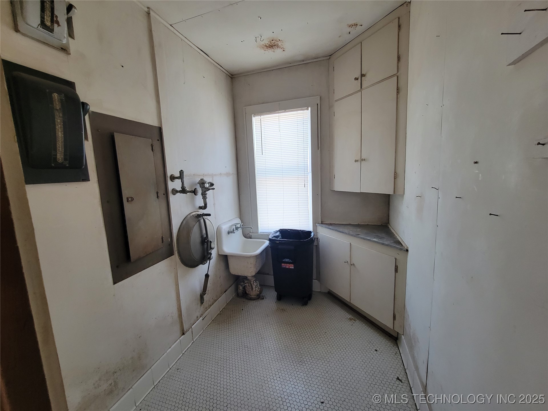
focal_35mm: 13
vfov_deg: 89.9
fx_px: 206
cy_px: 206
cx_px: 274
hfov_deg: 106.2
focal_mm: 2.2
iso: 160
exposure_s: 1/60
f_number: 2.2
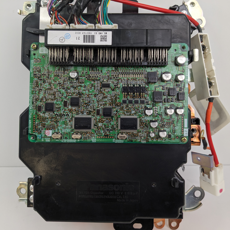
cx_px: 114
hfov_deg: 51.1
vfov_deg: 51.0
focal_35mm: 32
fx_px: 241
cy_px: 106
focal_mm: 4.38
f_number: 1.73
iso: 96
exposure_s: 1/120
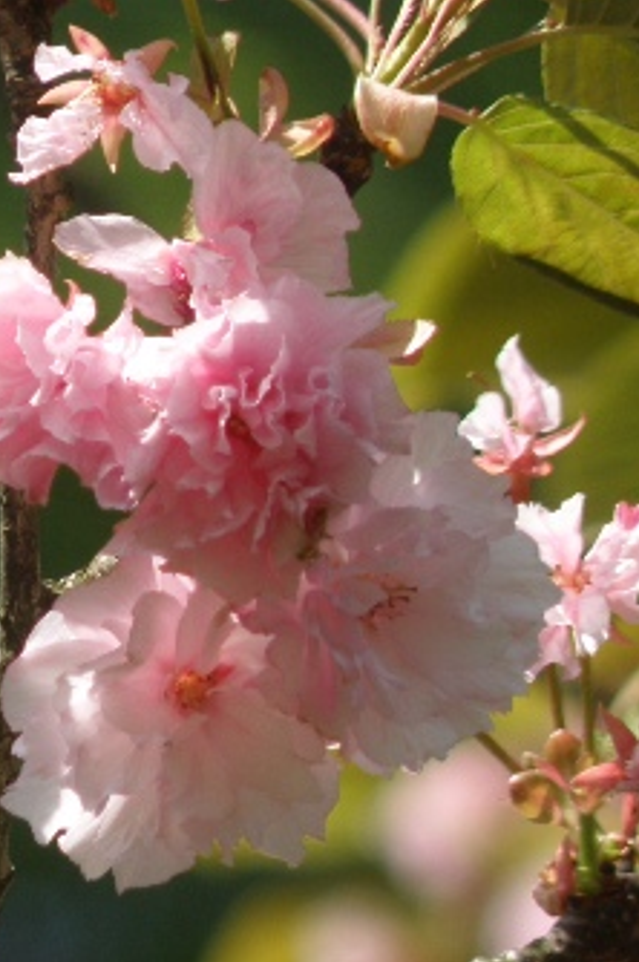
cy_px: 481
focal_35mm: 726
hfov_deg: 1.9
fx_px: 19368
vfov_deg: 2.8
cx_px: 98
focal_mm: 92
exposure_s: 1/500
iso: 80
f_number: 4.5
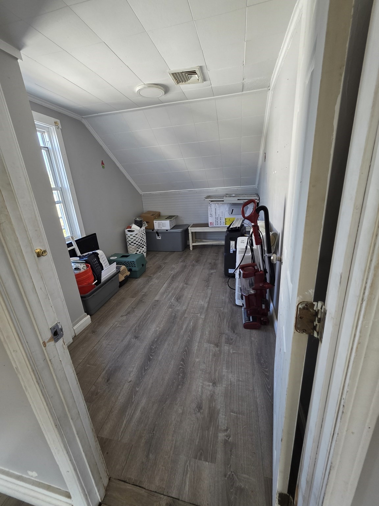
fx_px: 190
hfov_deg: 89.9
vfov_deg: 106.2
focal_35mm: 13
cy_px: 253
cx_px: 190
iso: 200
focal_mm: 2.2
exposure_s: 1/120
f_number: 1.9
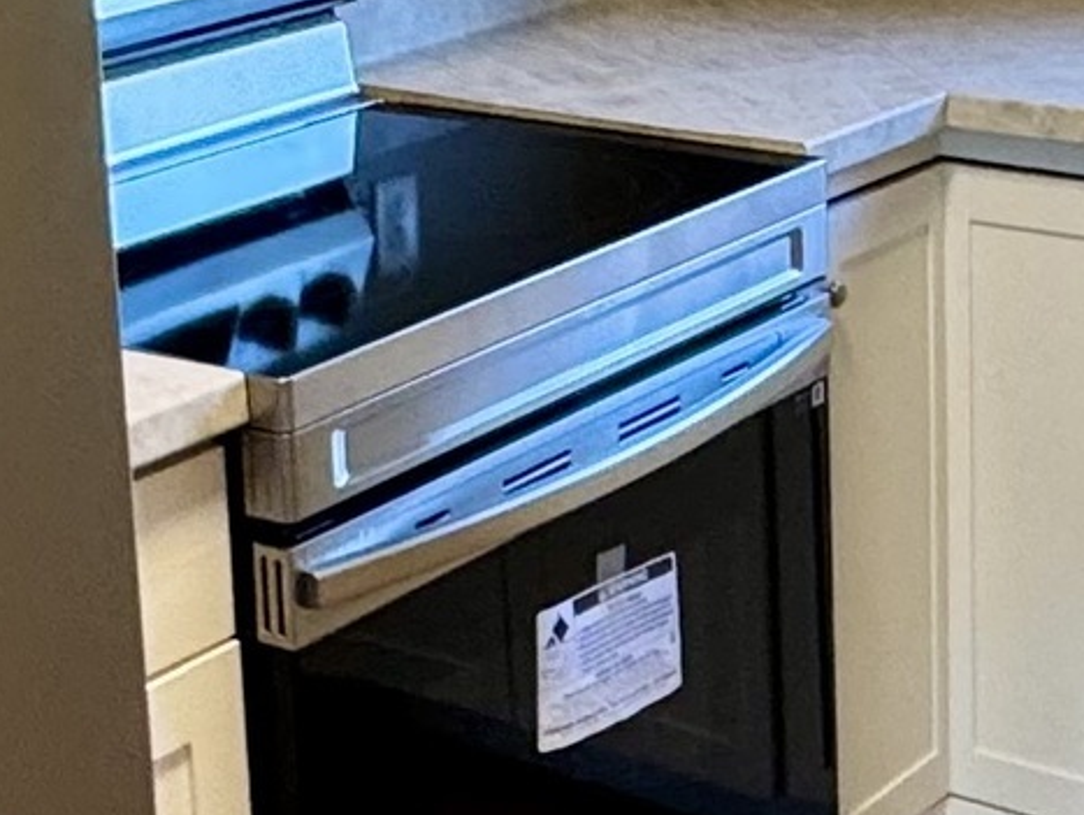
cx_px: 527
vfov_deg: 15.8
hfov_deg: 21.3
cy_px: 23
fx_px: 2883
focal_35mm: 92
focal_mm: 2.22
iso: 200
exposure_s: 1/60
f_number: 2.2
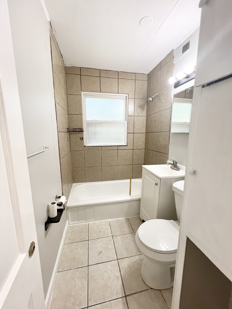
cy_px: 154
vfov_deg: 106.2
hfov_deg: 89.9
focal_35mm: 13
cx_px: 116
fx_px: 116
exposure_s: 1/120
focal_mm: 1.57
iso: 160
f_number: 1.8
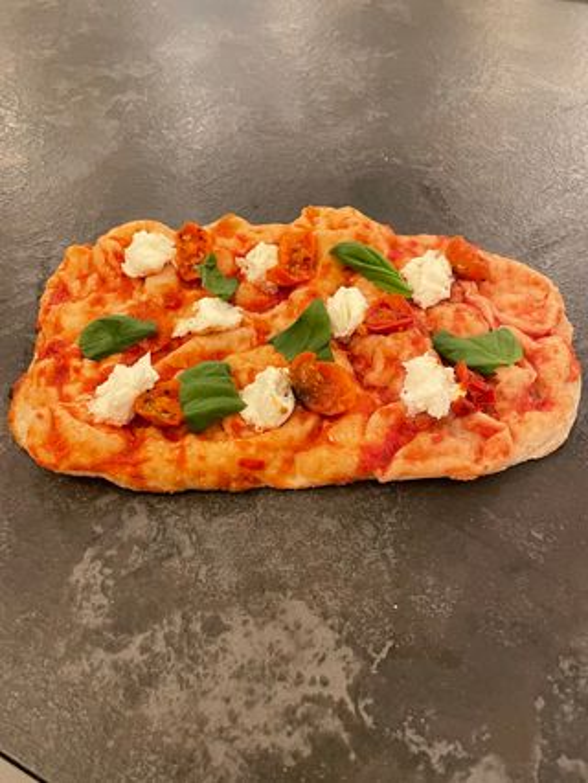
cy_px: 392
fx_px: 588
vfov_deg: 67.3
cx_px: 294
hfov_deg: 53.1
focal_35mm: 26
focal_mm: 4.2
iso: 320
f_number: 1.6
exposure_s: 1/50
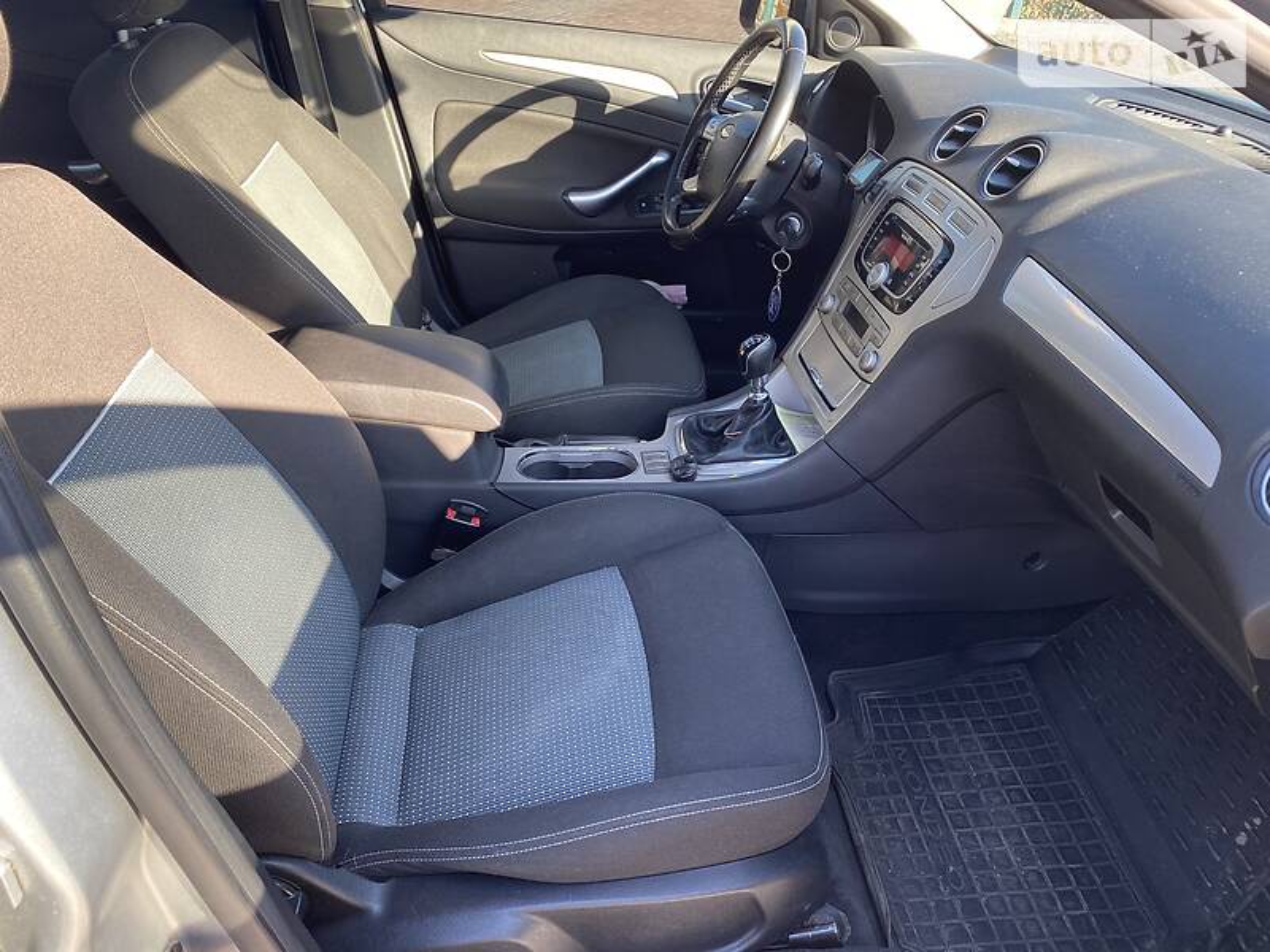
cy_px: 476
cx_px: 635
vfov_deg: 53.1
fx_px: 954
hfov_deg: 67.3
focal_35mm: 26
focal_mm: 4.2
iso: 50
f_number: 1.8
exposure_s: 1/121
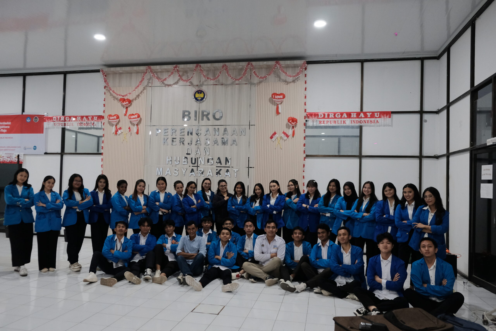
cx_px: 248
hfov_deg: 67.4
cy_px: 166
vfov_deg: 47.9
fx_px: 372
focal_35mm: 27
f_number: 2.8
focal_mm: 18
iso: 2500
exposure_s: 1/100
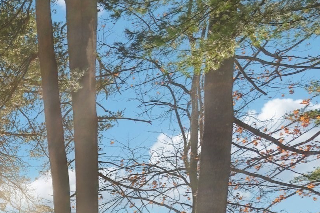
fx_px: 382
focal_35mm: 43
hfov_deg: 35.9
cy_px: 169
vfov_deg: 30.5
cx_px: -61
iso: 320
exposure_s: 1/750
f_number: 5.6
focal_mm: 11.5
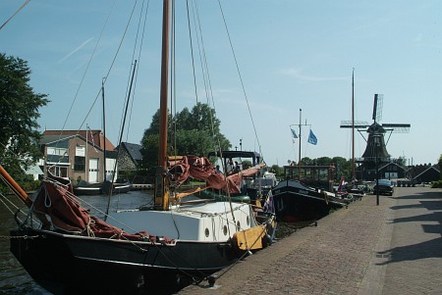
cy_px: 148
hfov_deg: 53.1
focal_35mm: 36
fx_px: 442
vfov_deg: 37.0
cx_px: 221
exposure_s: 1/500
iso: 400
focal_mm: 24
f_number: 13
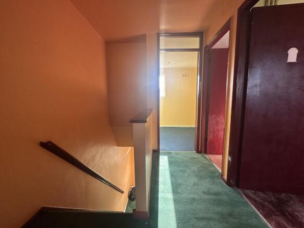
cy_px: 114
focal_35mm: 14
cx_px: 152
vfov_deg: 85.7
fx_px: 123
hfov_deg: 102.1
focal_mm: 2.22
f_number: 2.2
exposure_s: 1/99
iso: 100
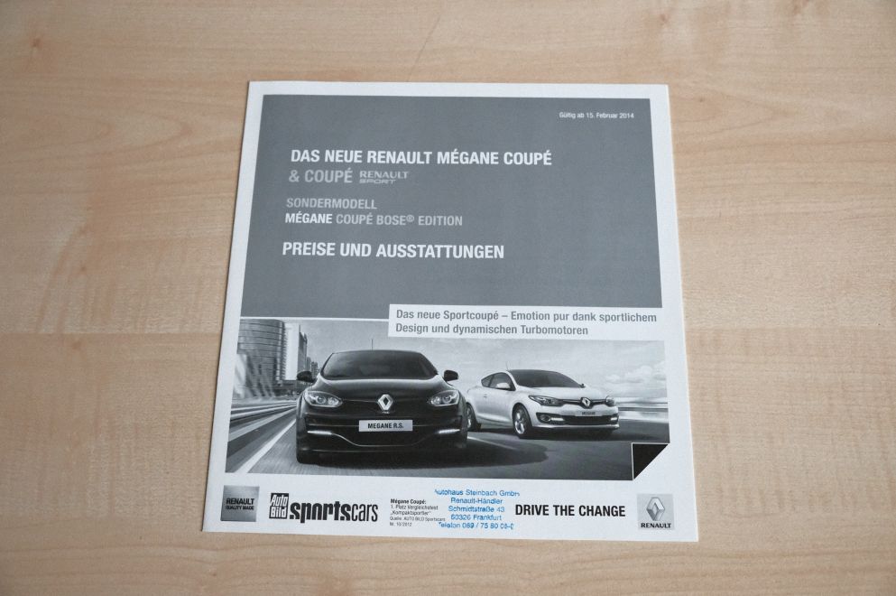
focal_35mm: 38
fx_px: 945
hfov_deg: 50.7
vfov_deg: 35.0
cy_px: 298
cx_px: 448
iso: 6400
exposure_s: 1/550
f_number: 4
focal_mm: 25.4
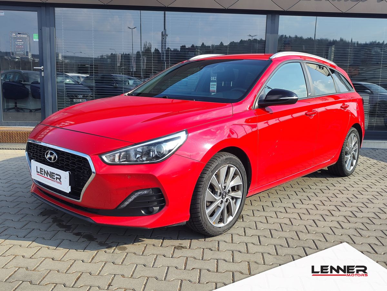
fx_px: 257
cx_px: 194
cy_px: 146
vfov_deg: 58.9
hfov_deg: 73.9
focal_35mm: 23
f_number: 1.69
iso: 50
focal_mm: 7.01
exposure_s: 1/381
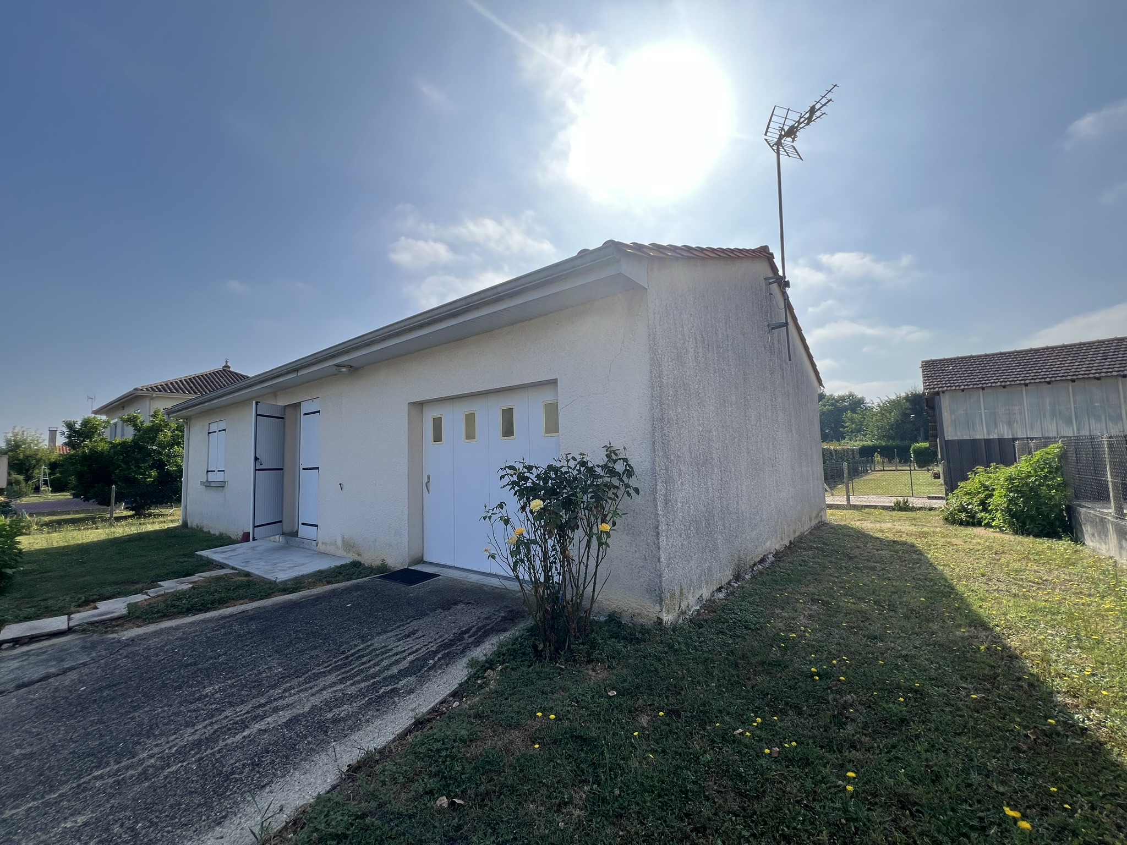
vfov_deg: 89.9
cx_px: 564
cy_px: 422
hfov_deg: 106.2
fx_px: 423
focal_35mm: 13
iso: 32
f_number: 1.8
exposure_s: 1/1220
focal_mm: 1.57
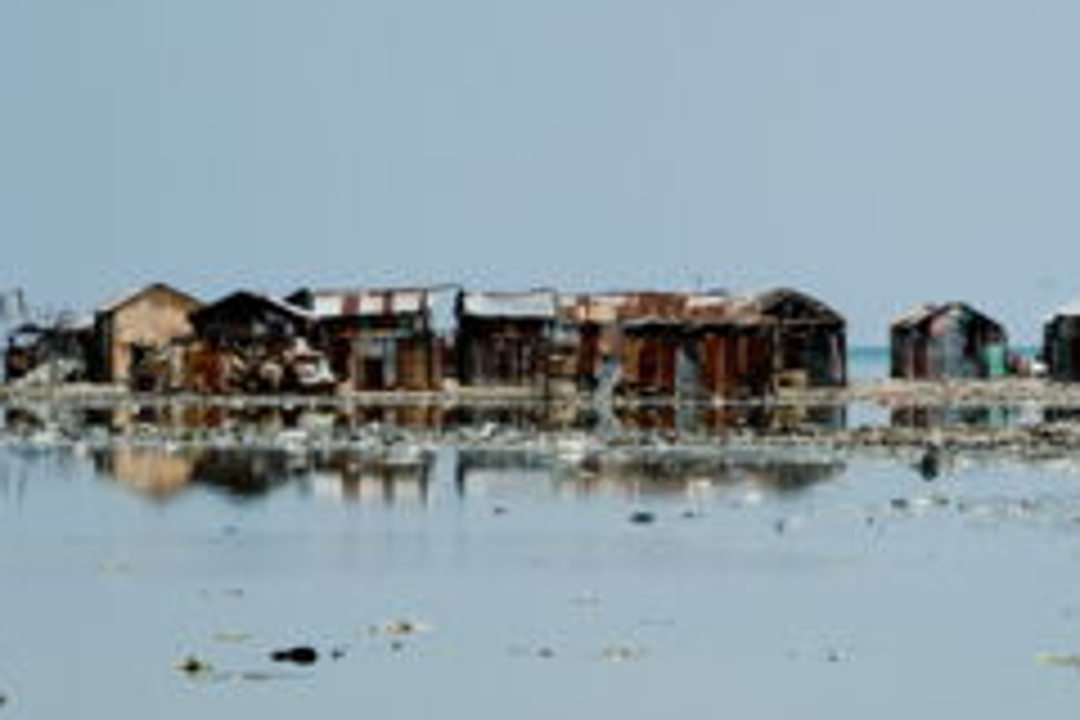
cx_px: 673
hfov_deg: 9.8
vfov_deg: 6.5
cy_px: 371
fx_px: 6300
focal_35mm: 210
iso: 100
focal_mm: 70
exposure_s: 1/1000
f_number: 4.5
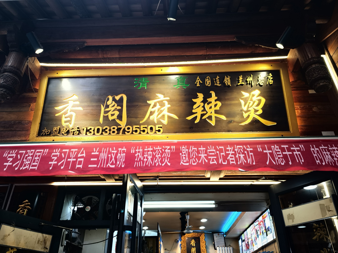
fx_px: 264
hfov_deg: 65.3
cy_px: 126
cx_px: 169
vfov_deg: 51.4
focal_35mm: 27
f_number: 1.8
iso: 50
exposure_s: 1/141
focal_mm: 5.54
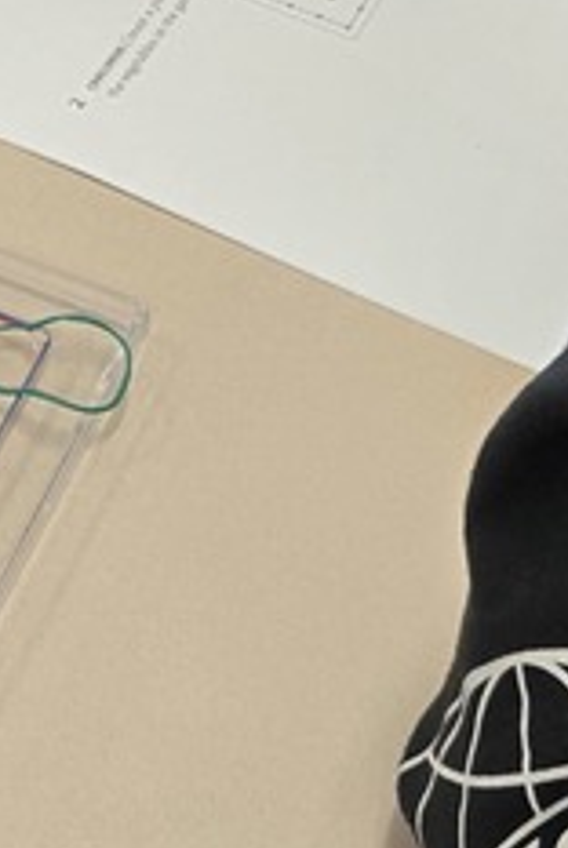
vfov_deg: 18.6
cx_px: 44
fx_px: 2477
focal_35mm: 105
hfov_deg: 13.0
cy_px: -113
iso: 200
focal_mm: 5.4
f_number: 1.8
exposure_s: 1/120
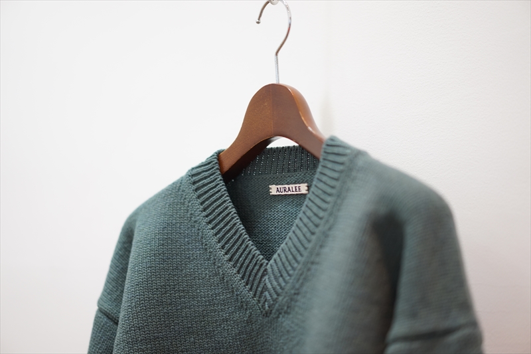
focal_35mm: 55
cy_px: 177
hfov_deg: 36.3
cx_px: 266
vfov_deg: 24.6
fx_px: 811
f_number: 1.8
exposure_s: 1/60
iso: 320
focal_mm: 55
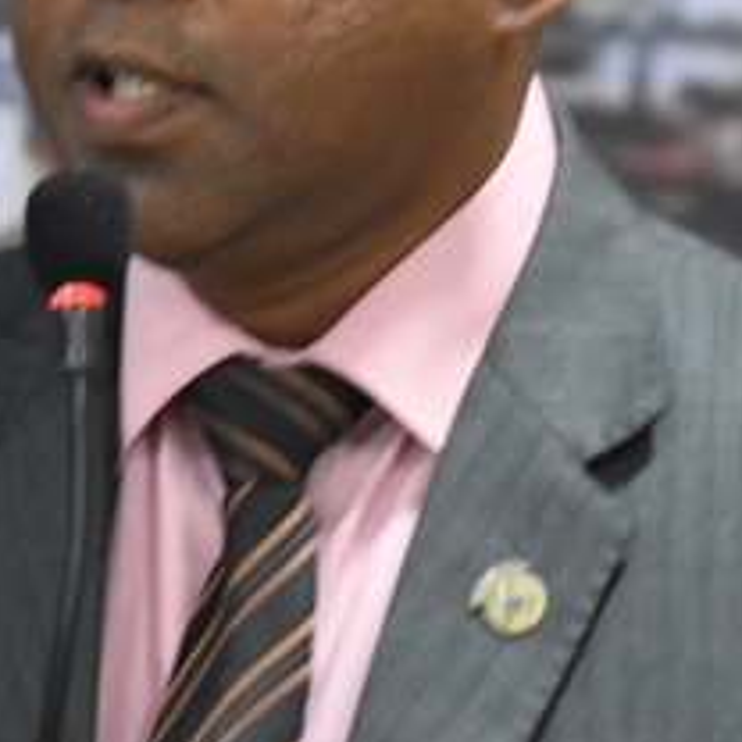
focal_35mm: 784
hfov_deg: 2.2
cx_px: 257
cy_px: 103
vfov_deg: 2.2
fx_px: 19013
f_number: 5
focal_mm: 200
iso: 4000
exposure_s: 1/50
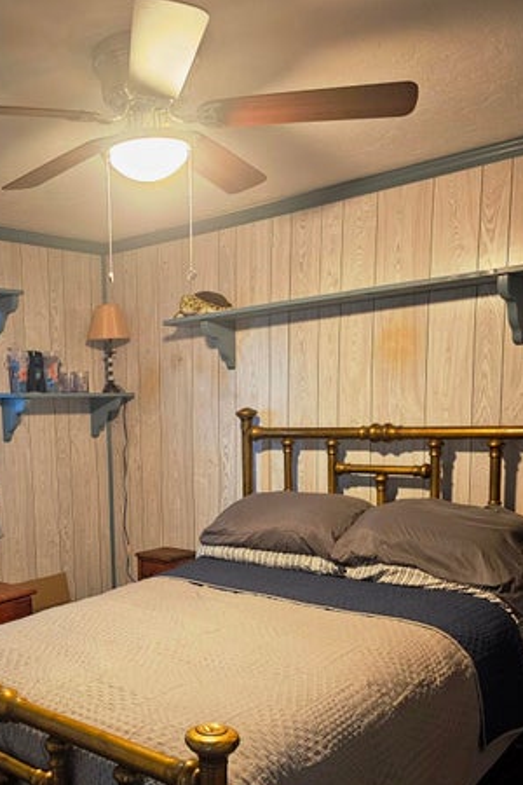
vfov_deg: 54.6
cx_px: 113
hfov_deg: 37.6
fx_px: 741
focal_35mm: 34
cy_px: 527
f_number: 1.7
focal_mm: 6.3
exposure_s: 1/30
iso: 500
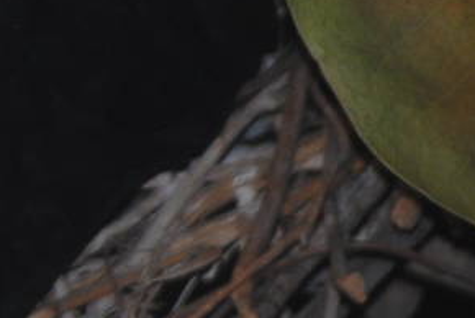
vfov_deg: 1.7
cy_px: -76
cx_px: -737
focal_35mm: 829
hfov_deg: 2.5
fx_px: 10949
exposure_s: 1/60
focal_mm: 100
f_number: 4.5
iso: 200
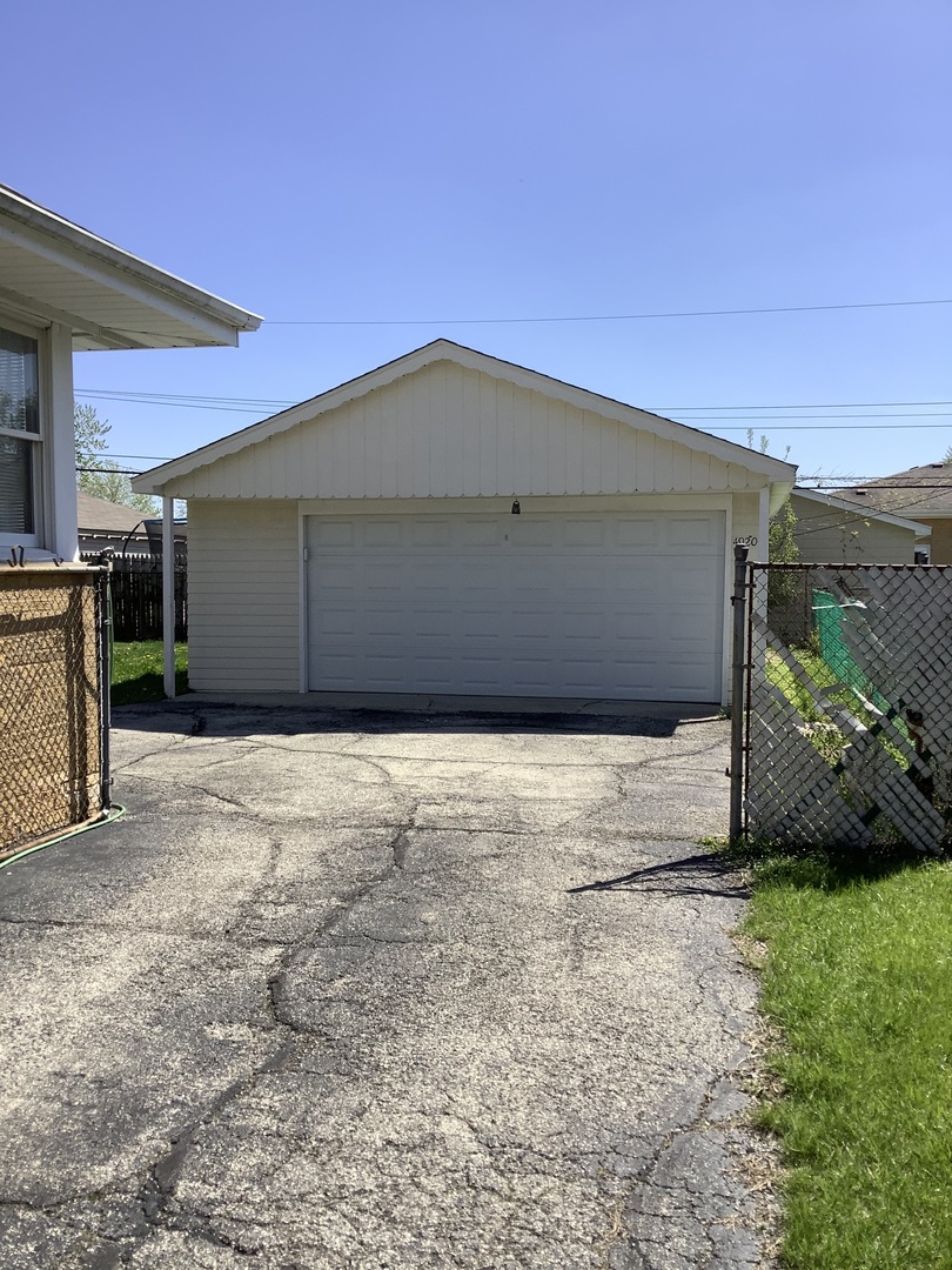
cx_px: 476
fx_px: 1137
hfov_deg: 45.4
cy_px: 635
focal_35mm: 31
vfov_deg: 58.4
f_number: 2.4
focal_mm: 3.3
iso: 25
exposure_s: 1/1481
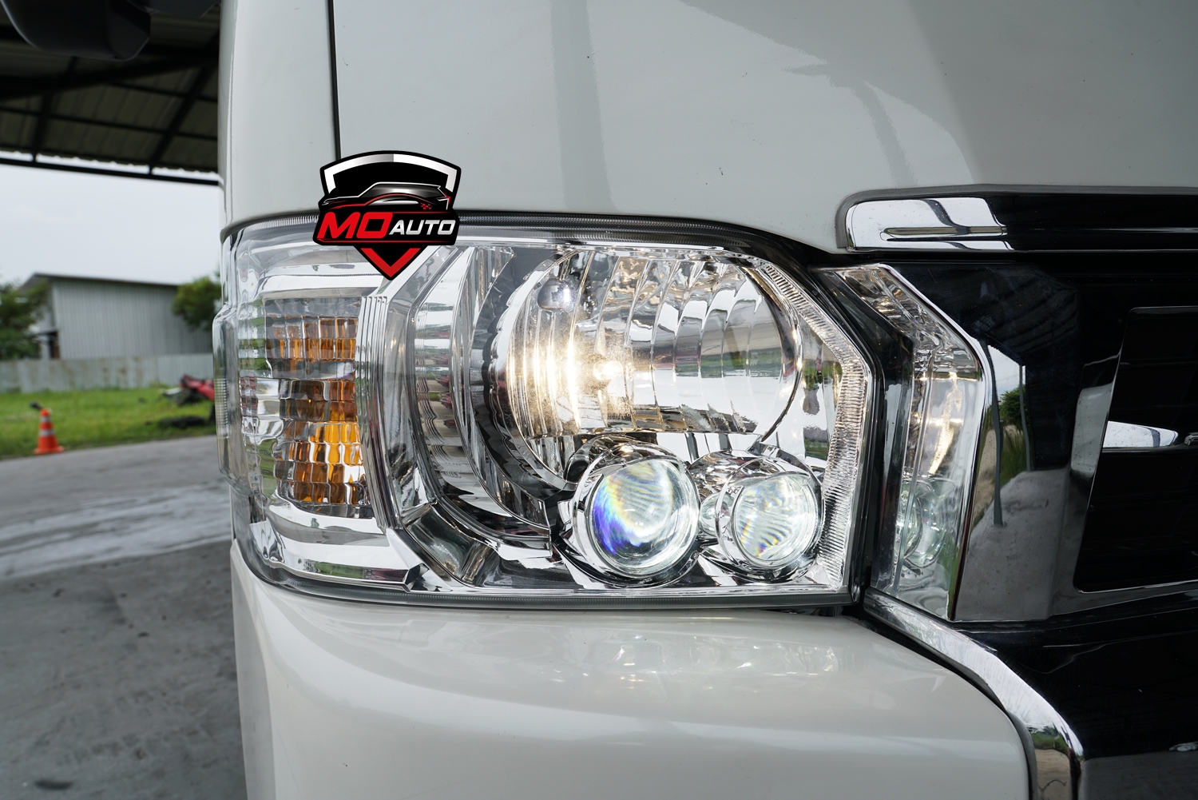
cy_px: 400
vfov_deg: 53.2
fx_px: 799
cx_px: 599
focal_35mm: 24
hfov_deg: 73.7
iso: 100
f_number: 8
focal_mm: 24
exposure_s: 1/320
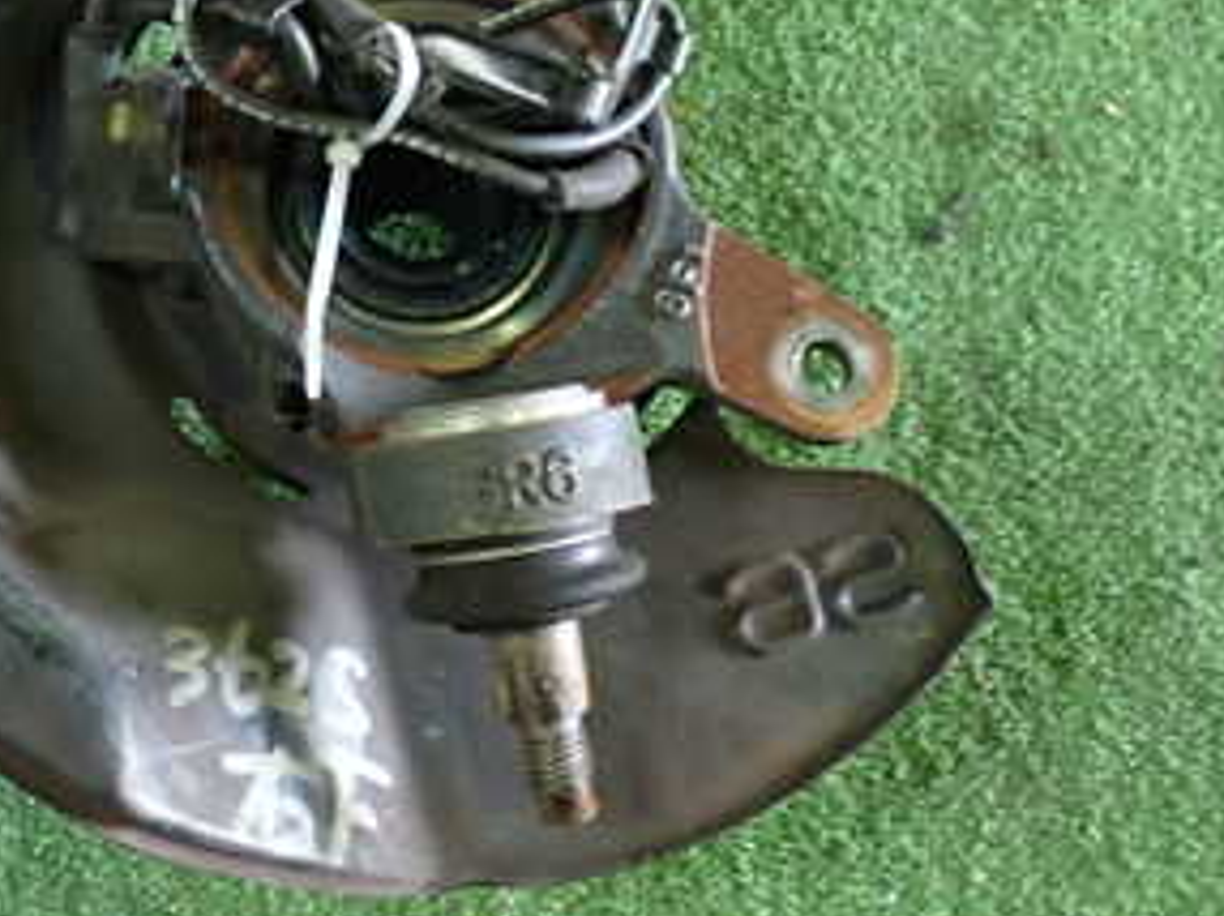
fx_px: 2226
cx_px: 291
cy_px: 128
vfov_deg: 22.8
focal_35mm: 63
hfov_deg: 30.2
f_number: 2.3
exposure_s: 1/30
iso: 500
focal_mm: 5.4
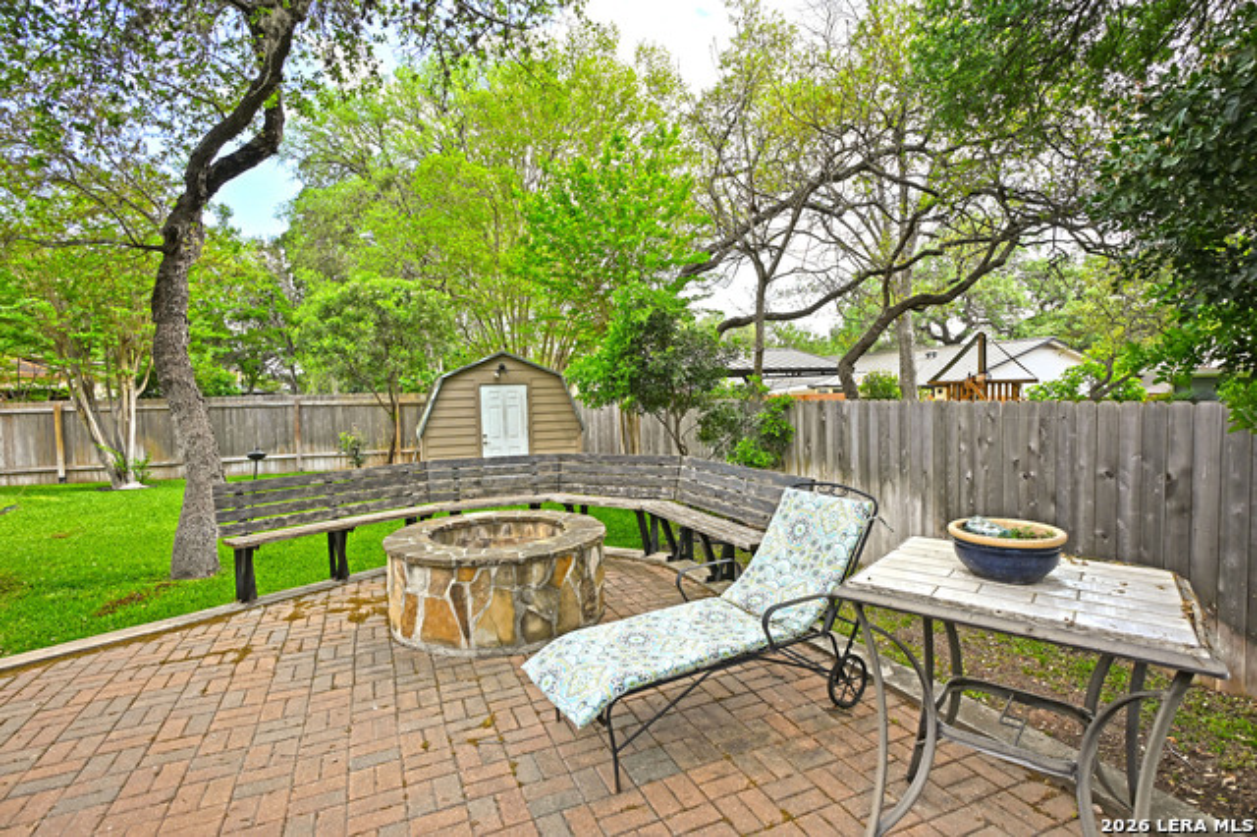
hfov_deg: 90.0
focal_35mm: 18
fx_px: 628
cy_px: 418
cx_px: 628
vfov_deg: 67.3
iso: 64
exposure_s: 1/100
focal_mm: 12
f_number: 5
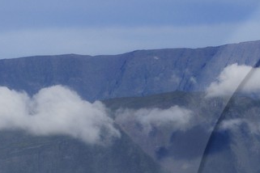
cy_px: 255
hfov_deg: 7.2
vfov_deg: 4.9
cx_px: 484
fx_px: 2015
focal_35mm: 279
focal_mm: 56
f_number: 20
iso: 400
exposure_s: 1/250
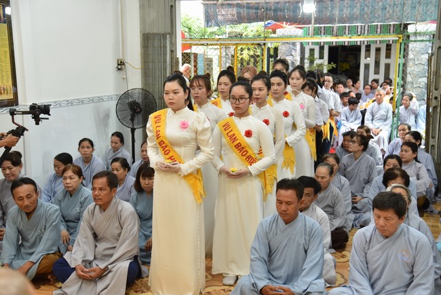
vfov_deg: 27.0
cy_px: 148
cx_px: 220
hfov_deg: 39.6
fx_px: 613
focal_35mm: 50
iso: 450
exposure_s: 1/60
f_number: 4
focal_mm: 50
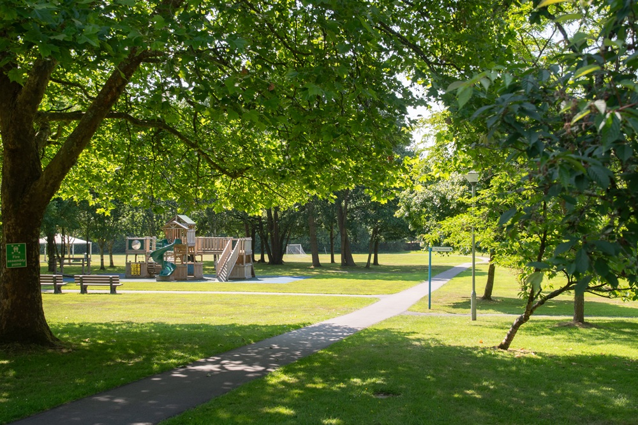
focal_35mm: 38
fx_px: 664
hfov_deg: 51.3
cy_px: 212
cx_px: 319
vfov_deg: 35.5
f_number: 6.3
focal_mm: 25
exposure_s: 1/250
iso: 160
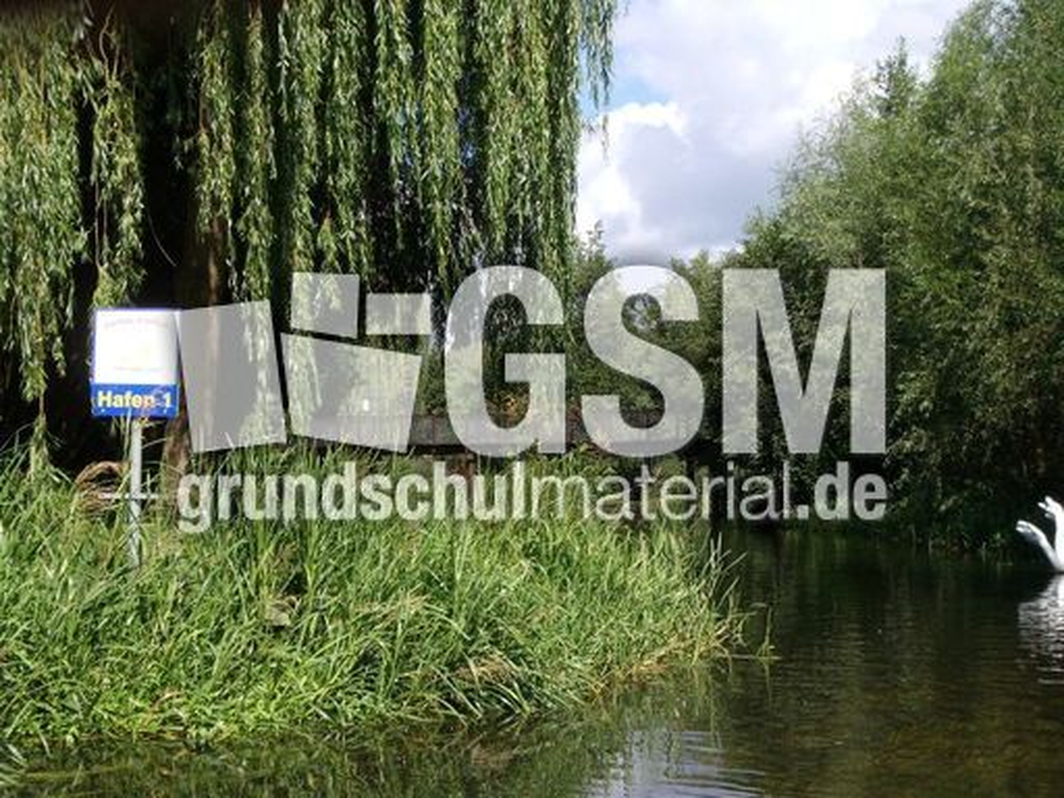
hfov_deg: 36.2
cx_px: 532
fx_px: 1629
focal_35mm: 53
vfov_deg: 27.5
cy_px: 399
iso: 64
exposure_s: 1/250
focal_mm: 8.9
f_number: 6
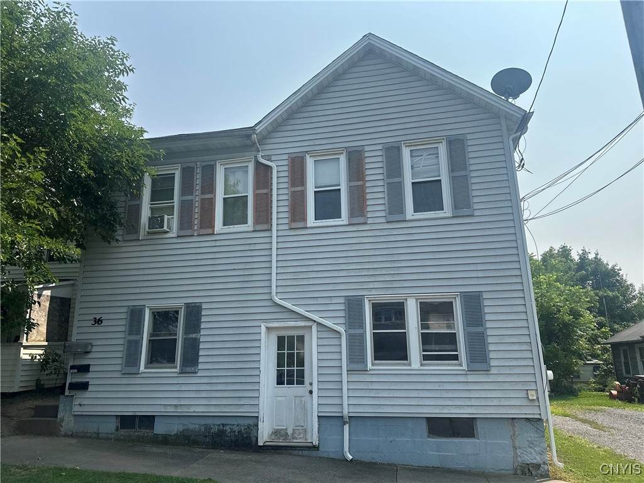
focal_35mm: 24
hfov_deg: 71.6
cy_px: 242
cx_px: 322
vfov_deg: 56.8
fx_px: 446
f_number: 1.78
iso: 80
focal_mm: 6.86
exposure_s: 1/5848
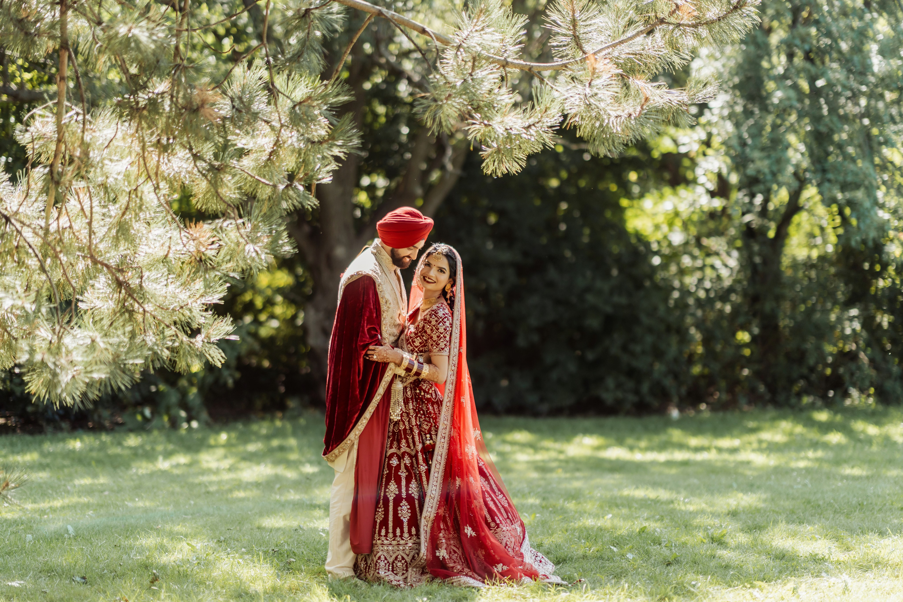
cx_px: 452
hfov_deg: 23.9
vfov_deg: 16.1
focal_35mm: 85
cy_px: 301
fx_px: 2132
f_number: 1.4
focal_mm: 85
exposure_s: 1/1250
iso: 100
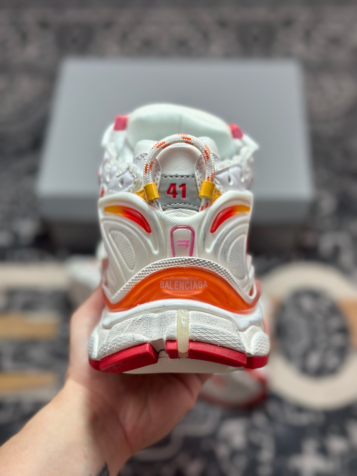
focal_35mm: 48
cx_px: 178
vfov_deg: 39.7
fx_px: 660
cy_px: 238
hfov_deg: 30.3
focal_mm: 6.86
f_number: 1.78
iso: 80
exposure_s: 1/850
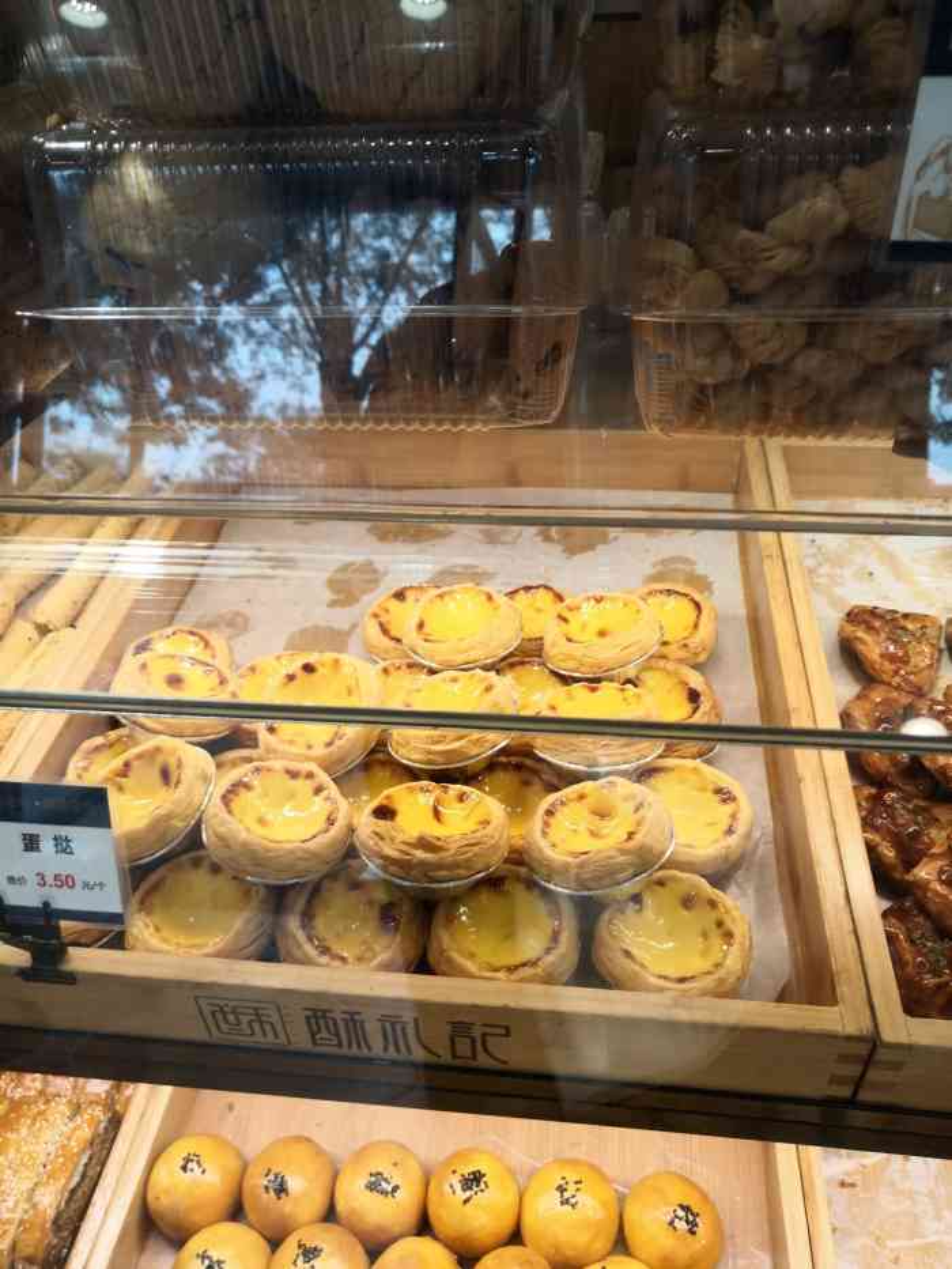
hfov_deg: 51.4
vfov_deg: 65.3
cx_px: 476
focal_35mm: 27
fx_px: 990
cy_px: 634
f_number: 1.8
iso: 64
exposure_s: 1/100
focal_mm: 3.95
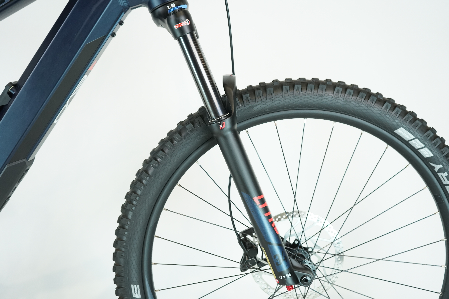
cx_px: 224
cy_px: 150
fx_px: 474
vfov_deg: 35.1
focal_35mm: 38
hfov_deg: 50.7
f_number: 4.5
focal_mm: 38
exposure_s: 1/200
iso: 1250
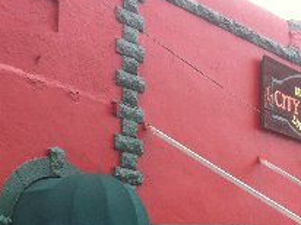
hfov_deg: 19.7
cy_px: 215
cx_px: 150
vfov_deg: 14.6
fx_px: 869
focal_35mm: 100
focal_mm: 3.85
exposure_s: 1/172
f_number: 2.8
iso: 80
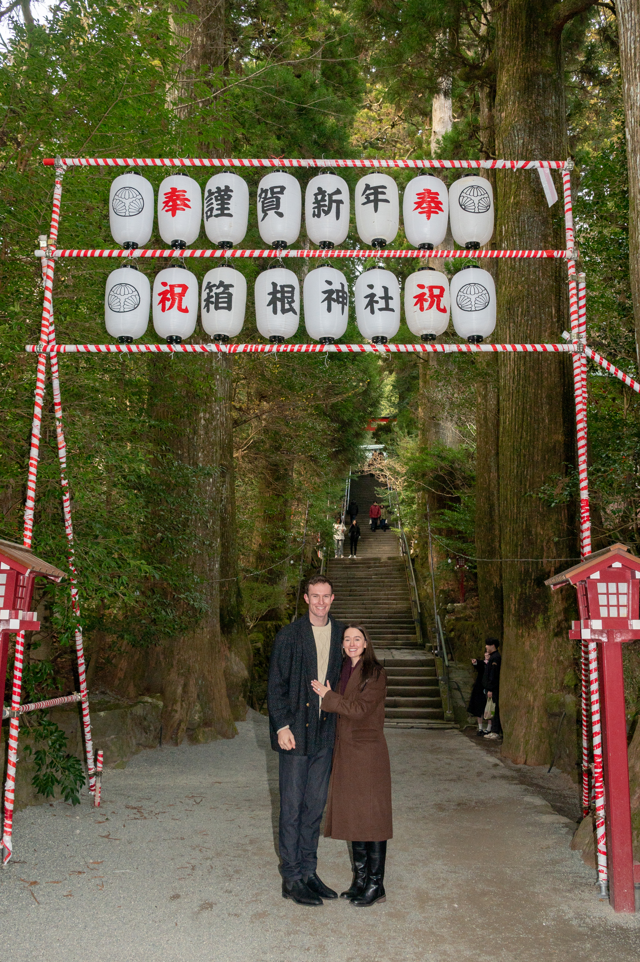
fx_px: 748
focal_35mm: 28
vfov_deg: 65.5
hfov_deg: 46.3
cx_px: 320
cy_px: 481
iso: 320
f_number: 9
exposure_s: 1/200
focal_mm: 28
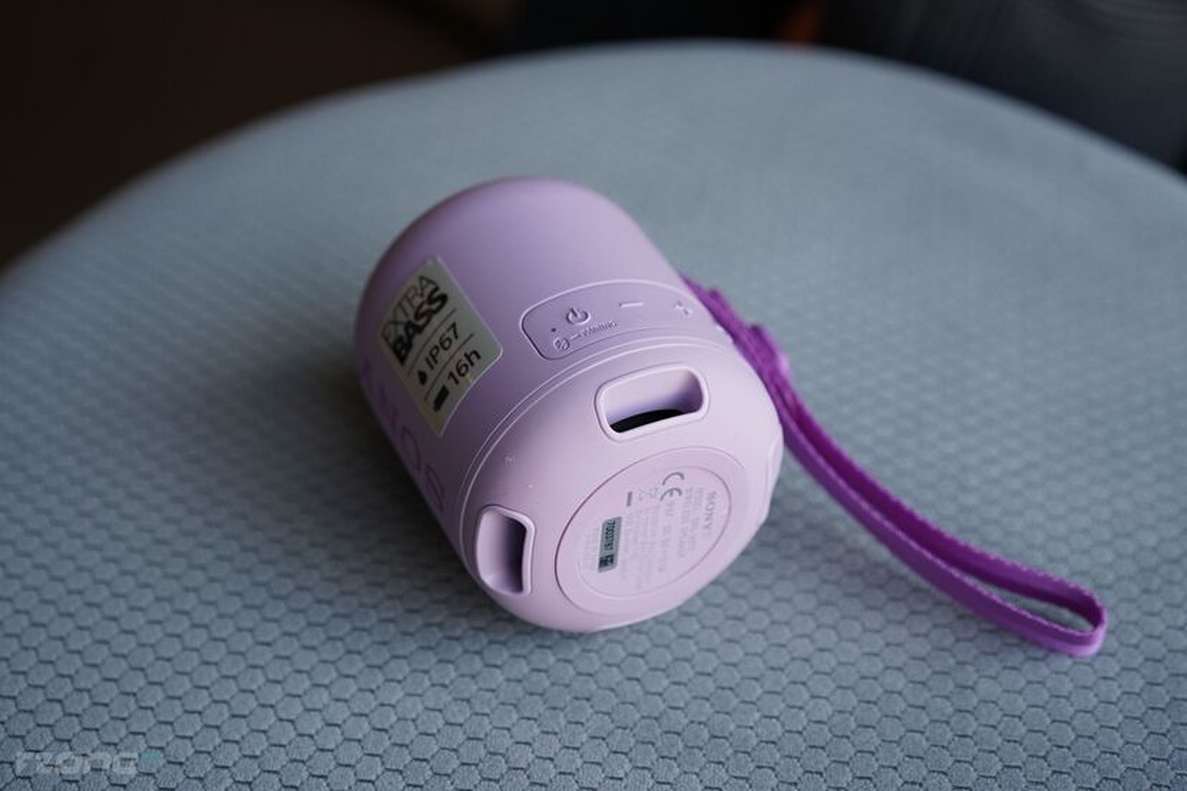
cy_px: 396
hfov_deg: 36.2
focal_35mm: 55
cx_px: 594
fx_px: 1813
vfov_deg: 24.6
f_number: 4
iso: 800
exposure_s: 1/250
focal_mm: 55
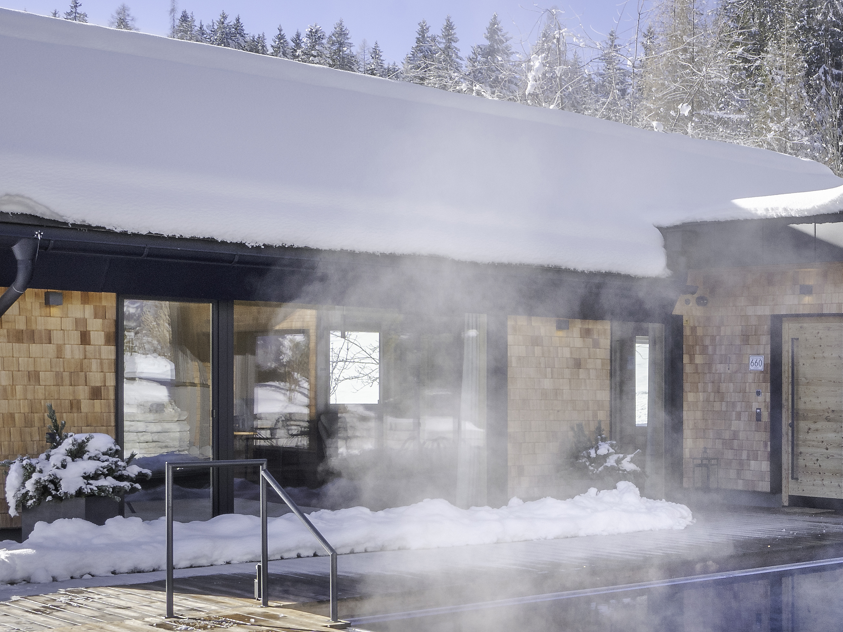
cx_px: 899
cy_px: 371
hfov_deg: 31.0
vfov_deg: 26.1
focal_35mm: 56
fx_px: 1364
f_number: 14
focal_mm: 16
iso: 100
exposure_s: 1/80
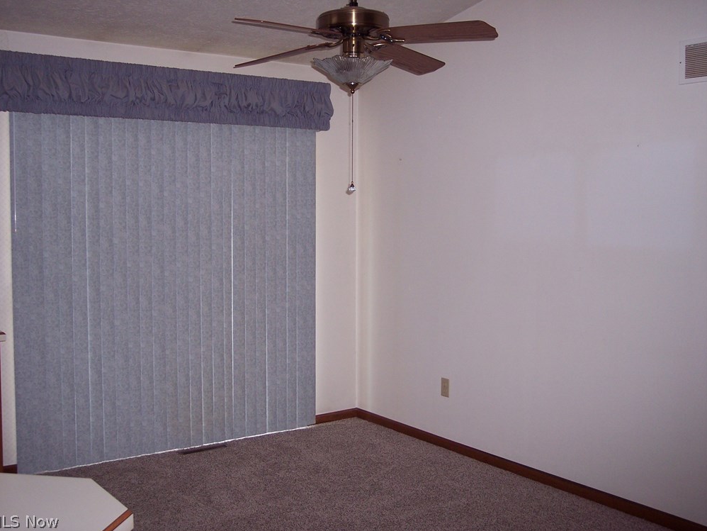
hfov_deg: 46.8
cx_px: 347
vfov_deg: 36.0
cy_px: 261
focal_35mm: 40
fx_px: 817
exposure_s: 1/60
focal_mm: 8
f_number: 2.8
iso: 140
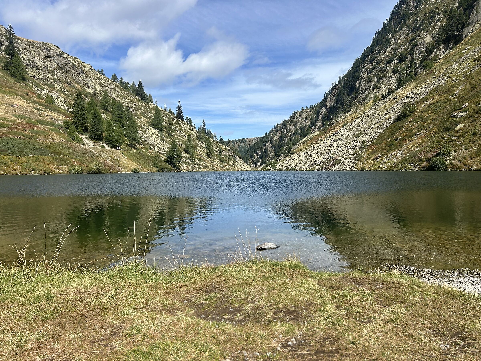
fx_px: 361
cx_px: 240
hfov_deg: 67.3
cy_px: 180
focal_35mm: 26
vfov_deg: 53.1
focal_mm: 5.7
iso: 50
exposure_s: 1/4444
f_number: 1.5
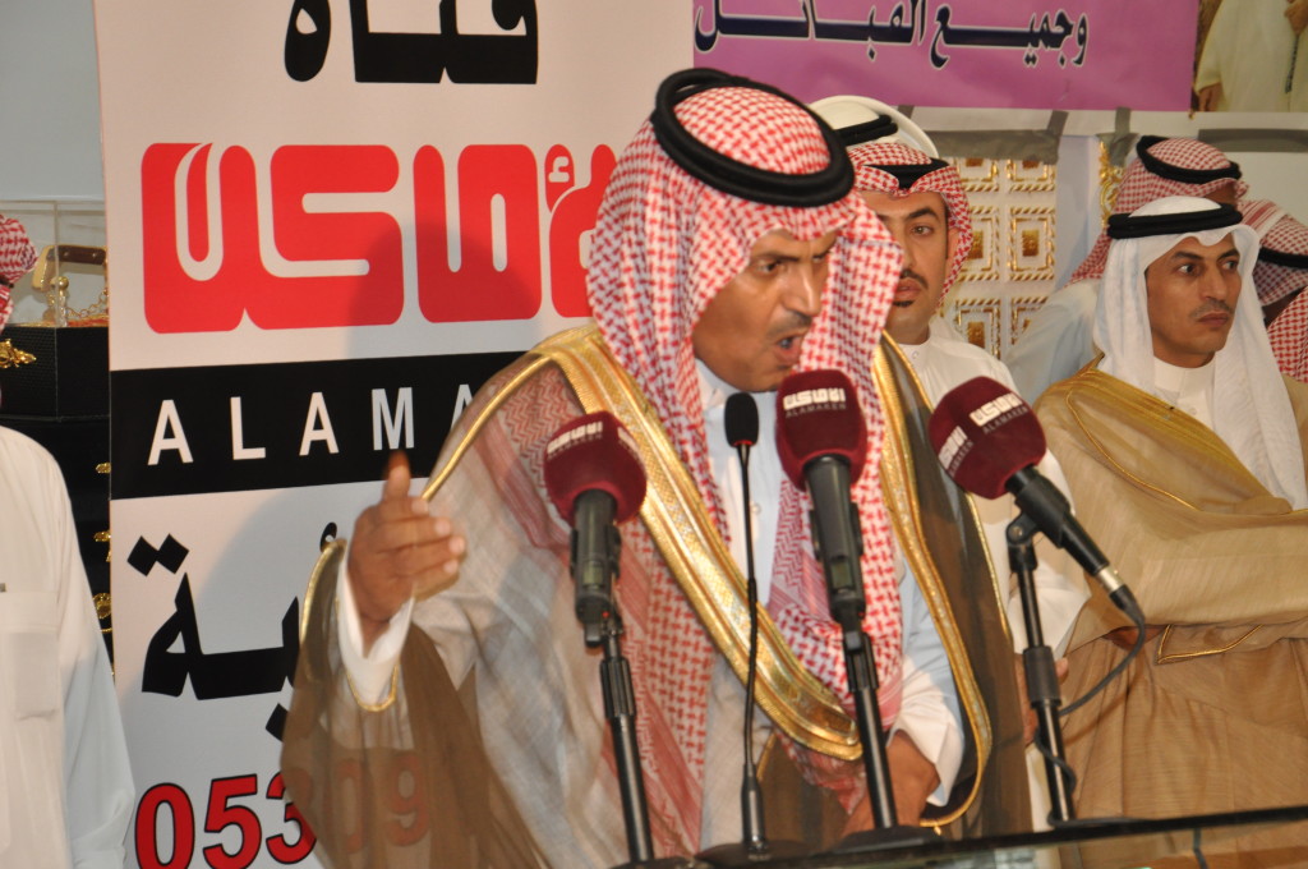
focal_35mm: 105
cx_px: 654
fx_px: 3810
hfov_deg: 19.5
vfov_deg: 13.0
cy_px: 434
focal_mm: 70
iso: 1000
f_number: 6.3
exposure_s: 1/80
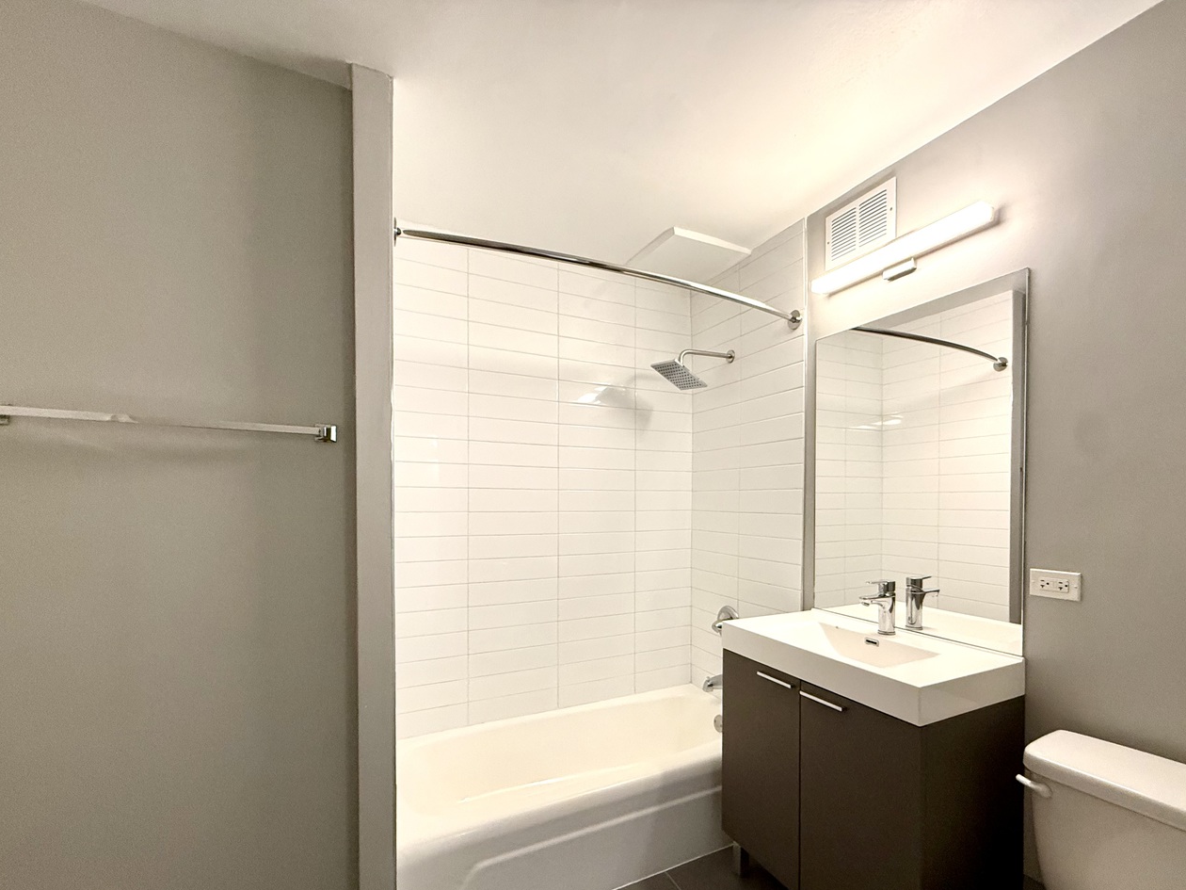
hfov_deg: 94.2
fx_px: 548
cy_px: 507
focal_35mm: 16
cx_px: 653
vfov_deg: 77.7
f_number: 2.2
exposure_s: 1/60
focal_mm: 2.22
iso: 320
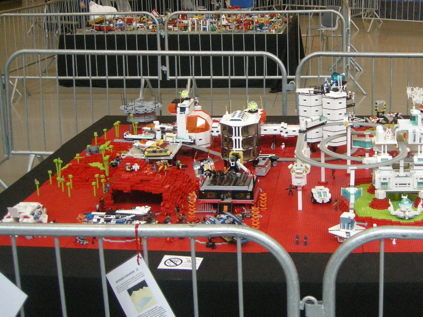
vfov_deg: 25.9
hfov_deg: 33.7
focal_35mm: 56
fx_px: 684
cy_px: 99
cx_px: 318
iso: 400
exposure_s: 1/55.3
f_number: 2.7
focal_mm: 7.5
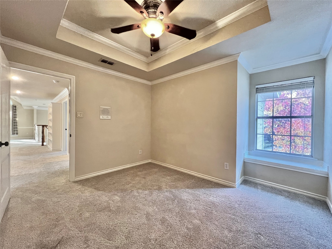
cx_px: 166
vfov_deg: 89.9
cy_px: 124
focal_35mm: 13
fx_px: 125
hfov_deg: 106.2
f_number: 1.8
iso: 640
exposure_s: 1/60
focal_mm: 1.57
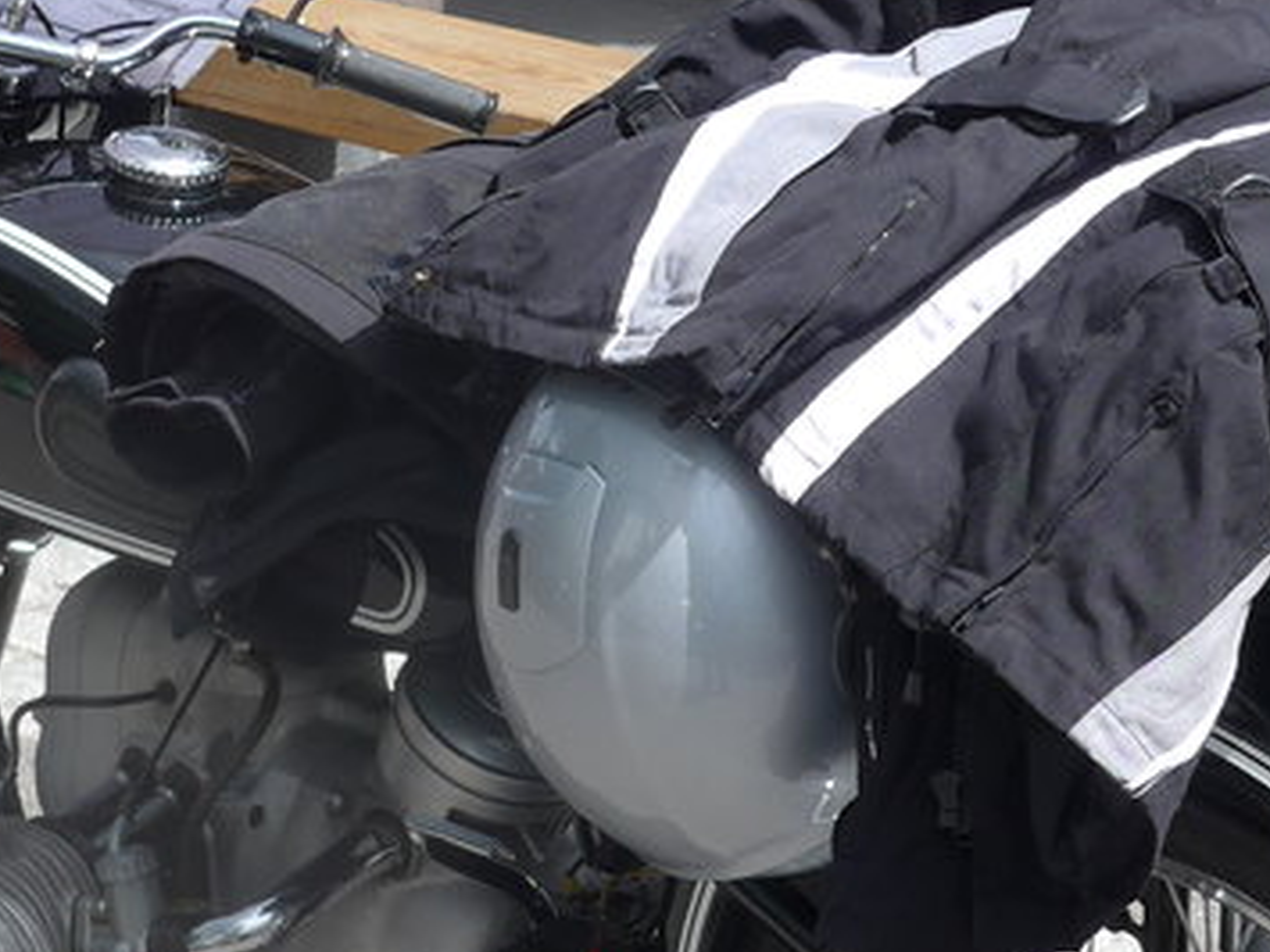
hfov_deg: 20.0
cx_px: 658
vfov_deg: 15.1
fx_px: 3594
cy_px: 526
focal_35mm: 98
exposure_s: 1/1000
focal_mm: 6
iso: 80
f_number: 2.8
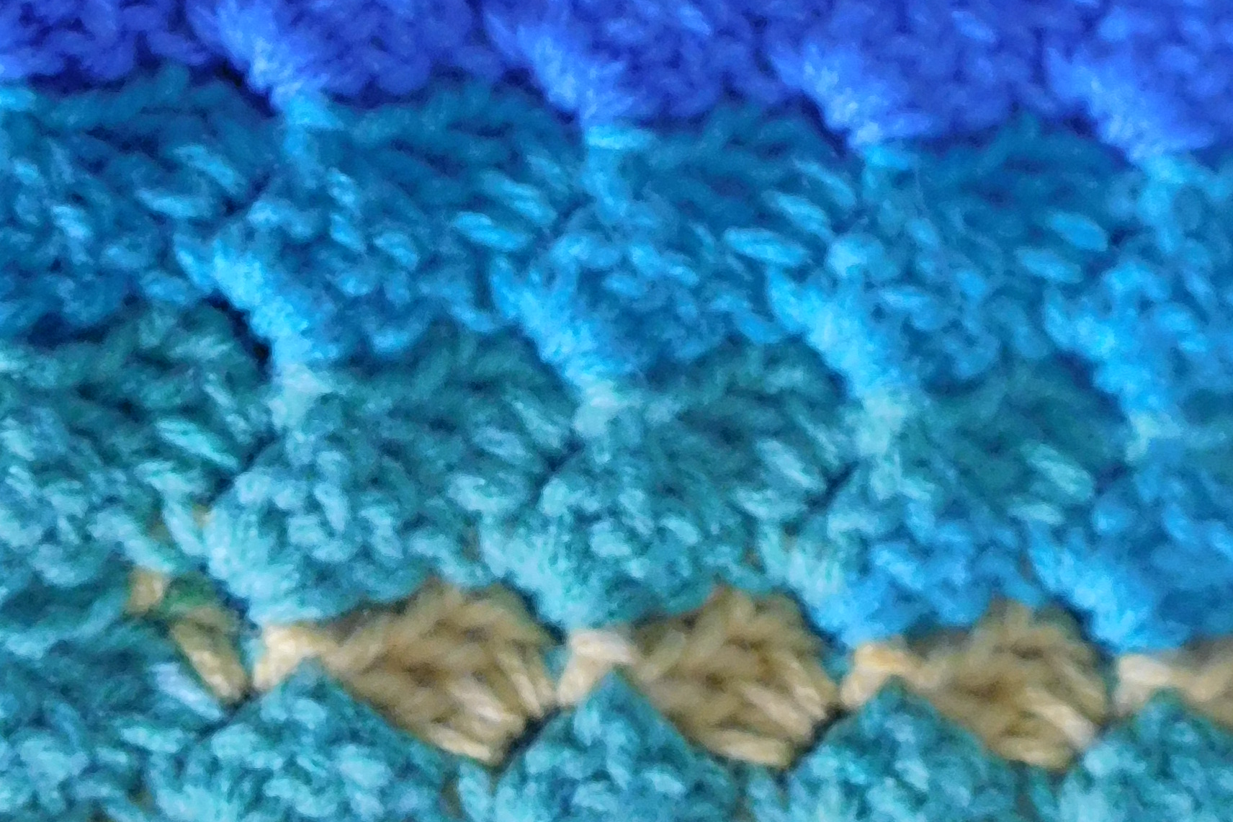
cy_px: 522
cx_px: 455
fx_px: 2877
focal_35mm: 84
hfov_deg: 24.1
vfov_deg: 16.2
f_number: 3.2
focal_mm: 5.3
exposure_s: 1/10
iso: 400
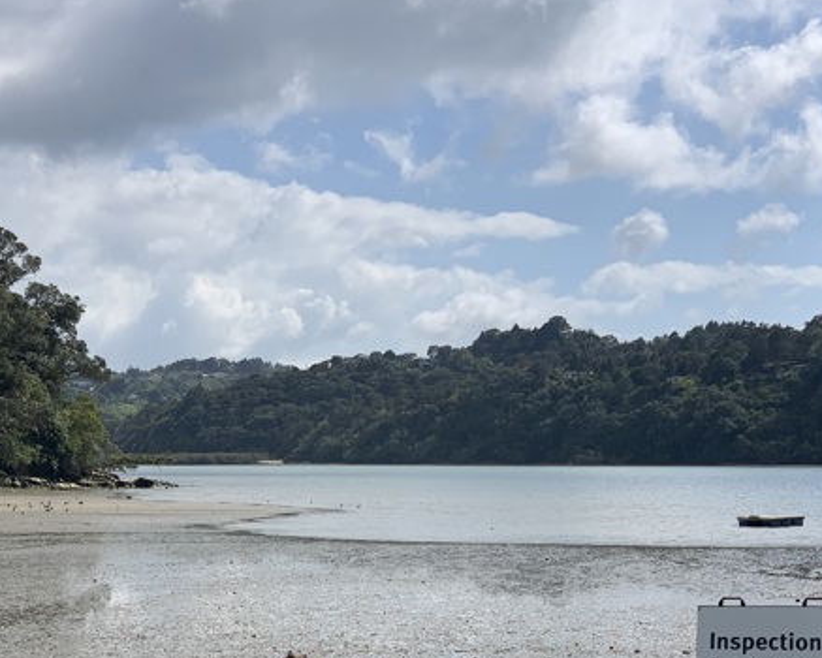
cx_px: 367
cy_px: 427
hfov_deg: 24.1
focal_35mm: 79
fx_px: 1923
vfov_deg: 19.4
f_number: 2.4
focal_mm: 6
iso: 16
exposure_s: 1/2660
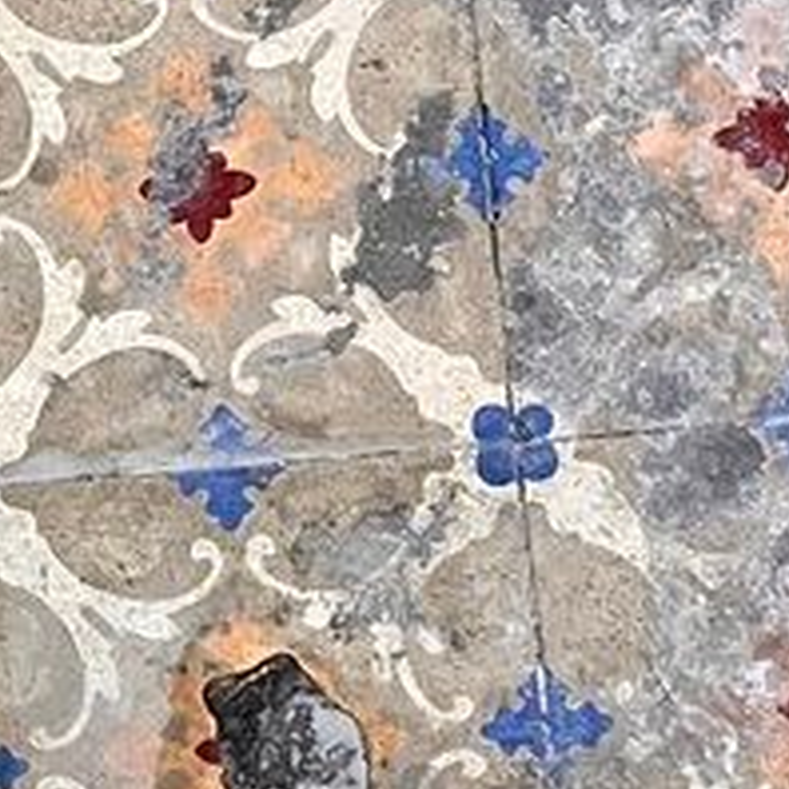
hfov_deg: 11.8
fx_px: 3584
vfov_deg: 12.6
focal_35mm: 139
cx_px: -526
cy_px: 486
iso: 125
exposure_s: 1/68
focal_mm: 5.1
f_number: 1.6
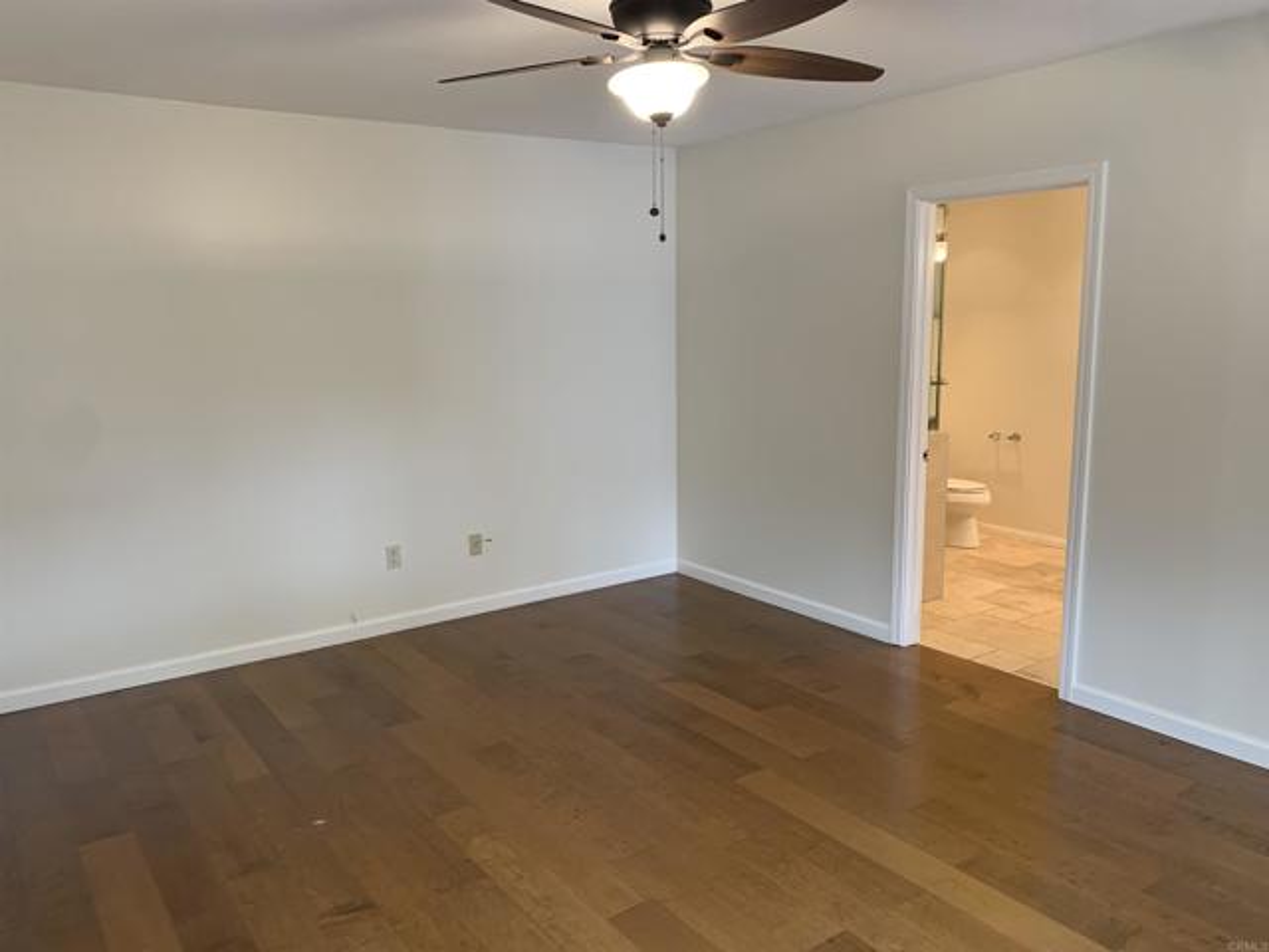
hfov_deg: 67.3
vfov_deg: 53.1
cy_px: 476
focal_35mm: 26
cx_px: 634
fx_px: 953
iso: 100
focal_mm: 4.25
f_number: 1.8
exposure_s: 1/60
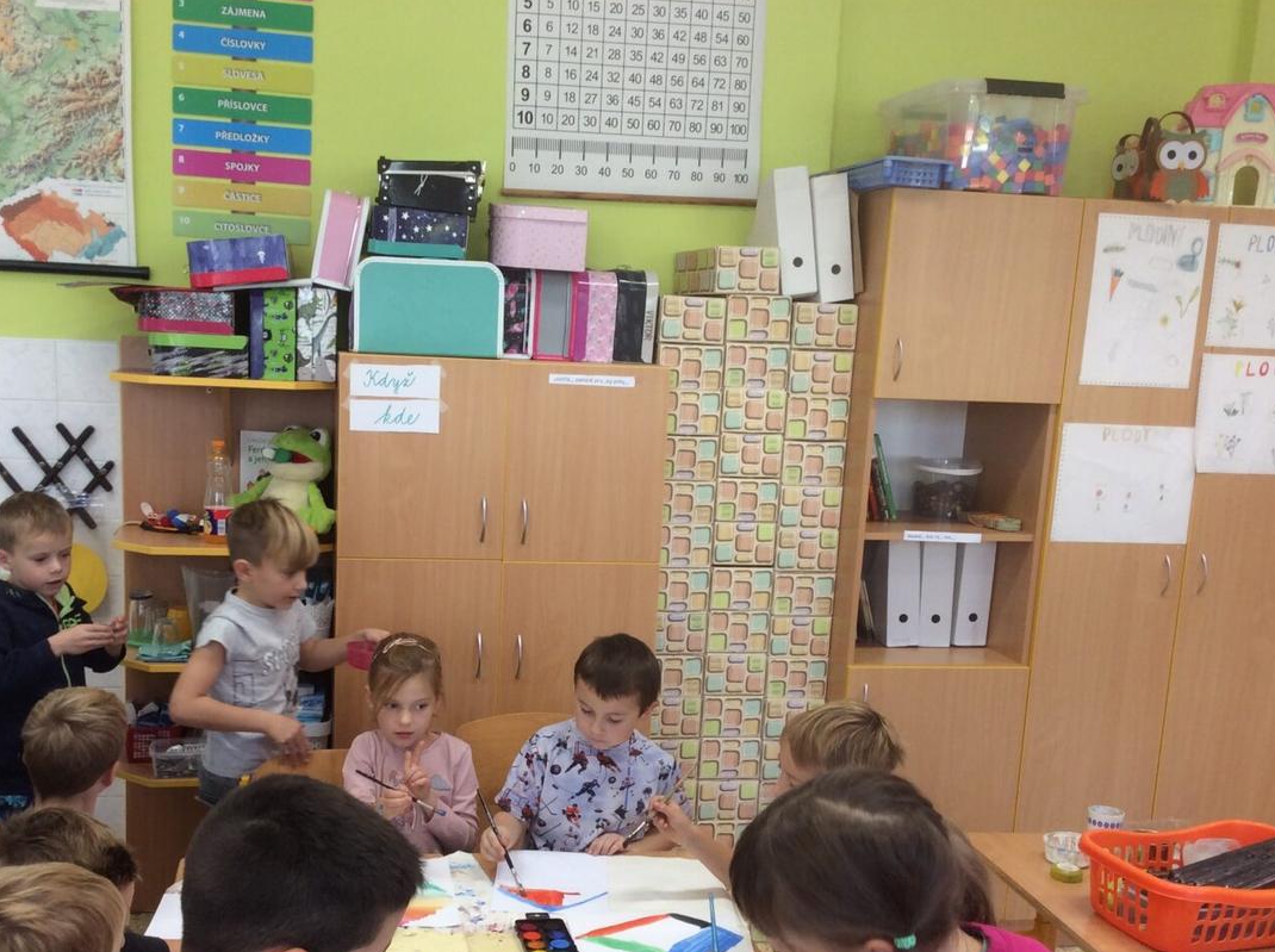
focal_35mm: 40
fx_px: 1471
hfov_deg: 46.7
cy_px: 592
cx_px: 545
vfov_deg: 35.7
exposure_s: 1/50
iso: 40
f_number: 2.4
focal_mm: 3.3
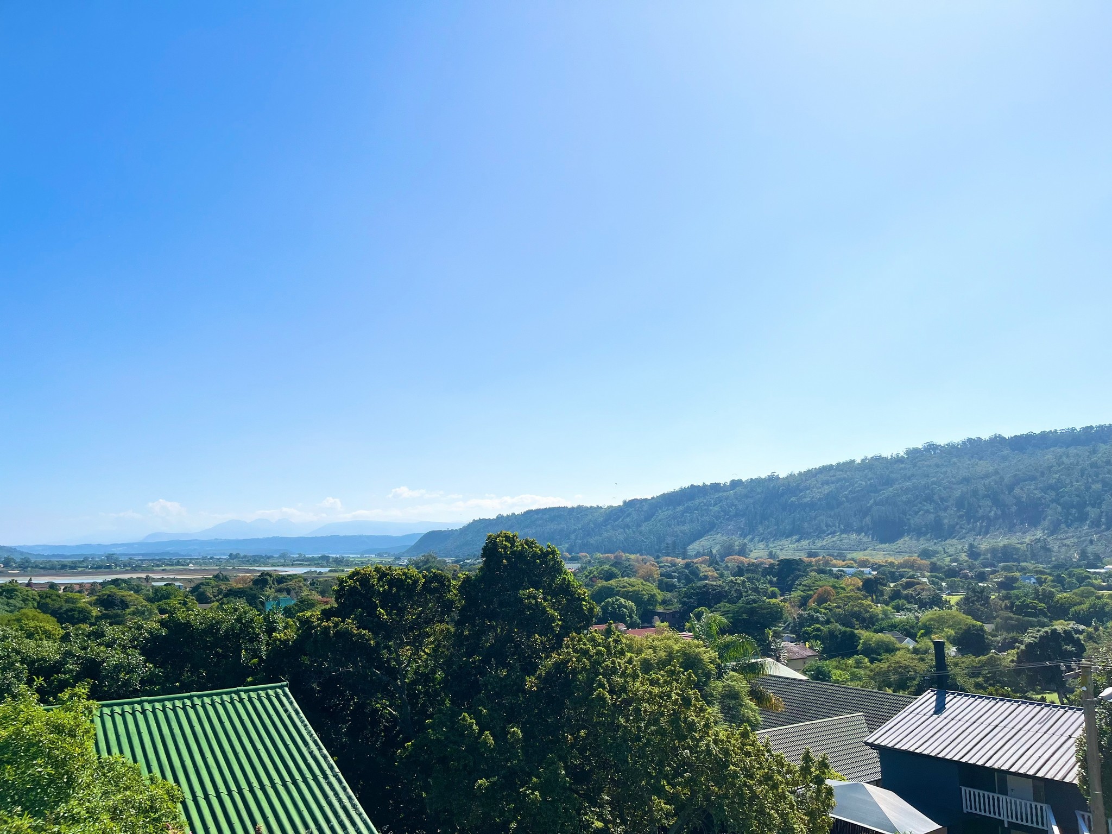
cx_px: 556
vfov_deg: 53.1
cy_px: 417
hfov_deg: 67.3
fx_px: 835
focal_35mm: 26
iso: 50
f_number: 1.6
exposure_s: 1/9091
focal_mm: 5.1
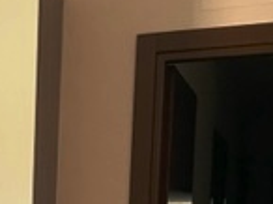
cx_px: -133
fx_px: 898
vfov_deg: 12.1
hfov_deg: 15.9
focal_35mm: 114
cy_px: 346
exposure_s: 1/88
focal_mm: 4.2
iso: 125
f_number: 1.6
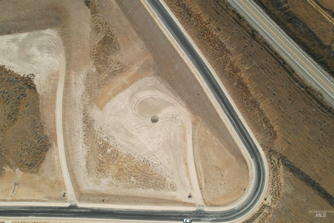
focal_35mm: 22
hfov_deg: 78.6
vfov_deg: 57.2
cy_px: 112
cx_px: 167
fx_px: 204
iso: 100
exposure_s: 1/500
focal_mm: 8.38
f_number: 2.8
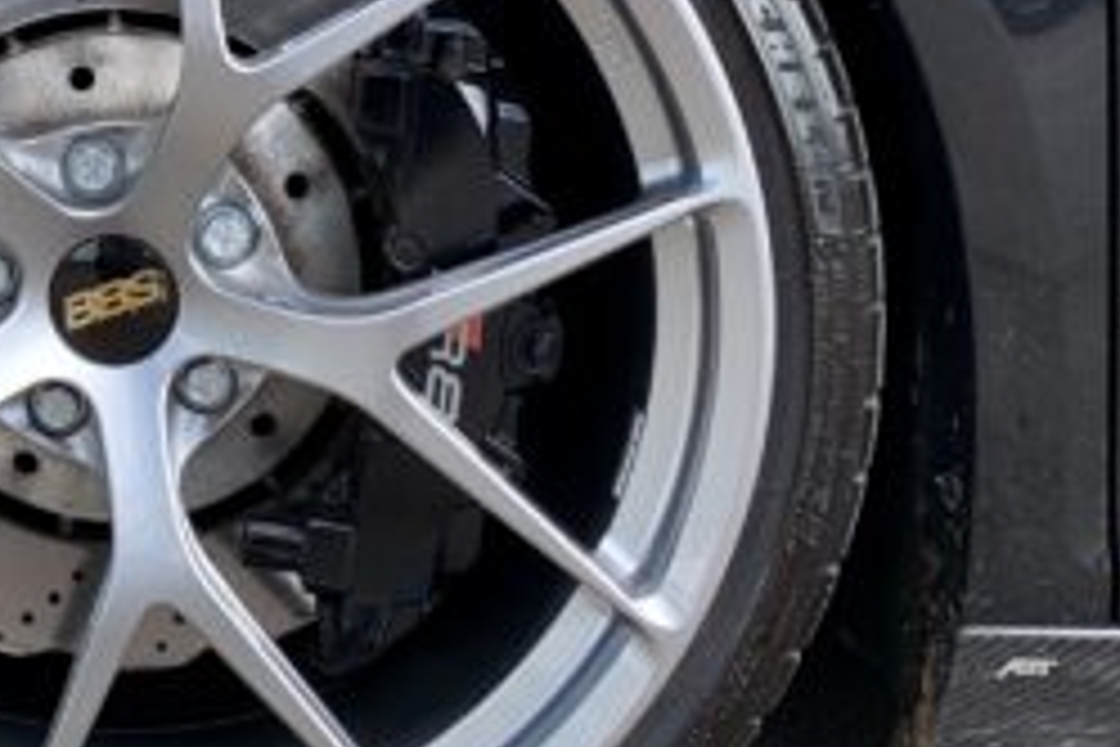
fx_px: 2364
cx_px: 63
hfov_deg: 25.6
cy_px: -34
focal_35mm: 76
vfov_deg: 17.4
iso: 25
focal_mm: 4.25
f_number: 1.8
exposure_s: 1/520
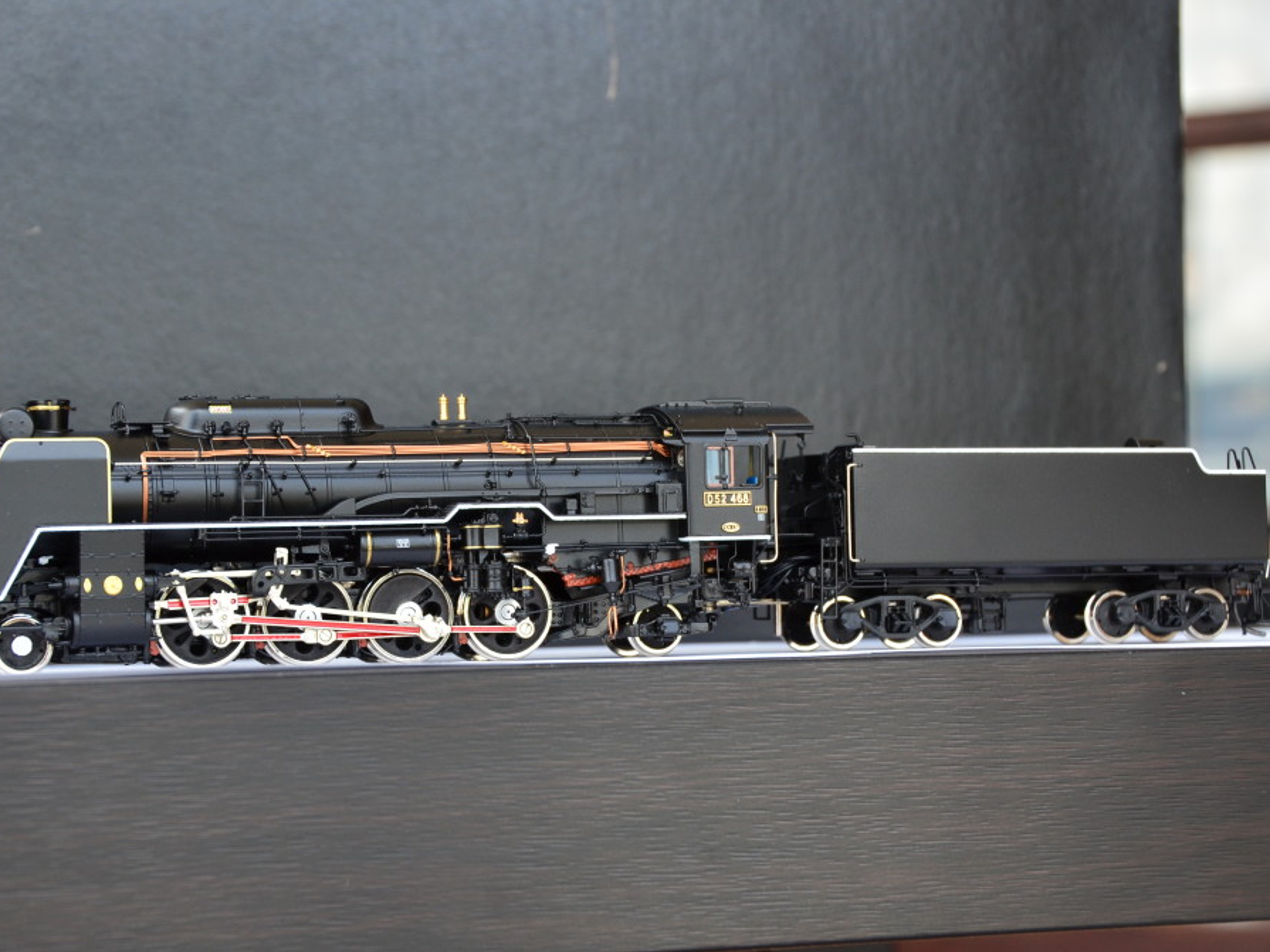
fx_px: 3322
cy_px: 472
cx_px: 593
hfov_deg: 21.6
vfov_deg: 16.3
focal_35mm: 91
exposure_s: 1/60
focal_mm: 55
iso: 450
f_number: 8
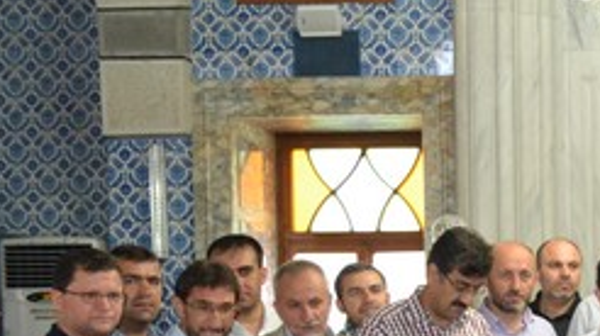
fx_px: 1224
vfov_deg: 15.2
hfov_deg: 23.8
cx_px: 807
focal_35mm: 77
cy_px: 381
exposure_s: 1/60
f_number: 3.5
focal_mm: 18
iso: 2200
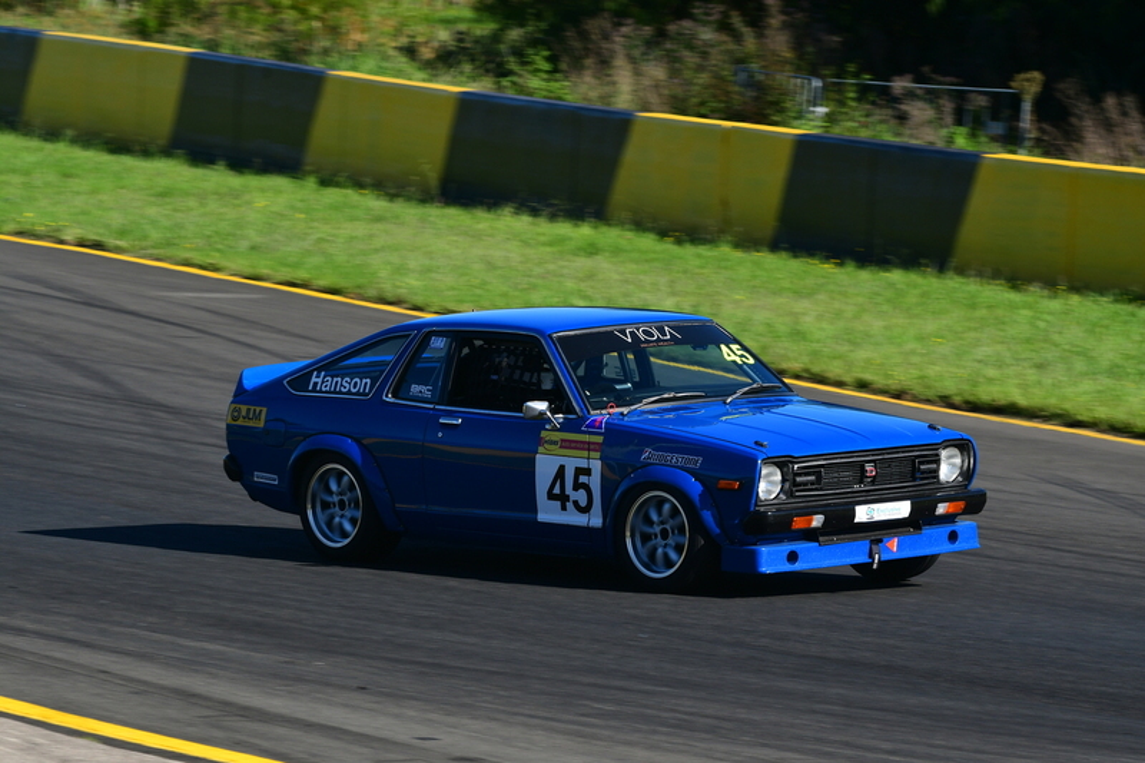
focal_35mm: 300
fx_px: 9539
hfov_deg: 6.9
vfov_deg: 4.6
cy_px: 382
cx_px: 572
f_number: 11
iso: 250
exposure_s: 1/320
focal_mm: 200
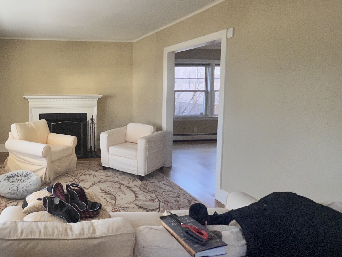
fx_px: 217
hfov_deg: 68.7
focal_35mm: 22
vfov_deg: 60.6
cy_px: 103
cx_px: 66
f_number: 1.8
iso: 200
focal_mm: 1.57
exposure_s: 1/60
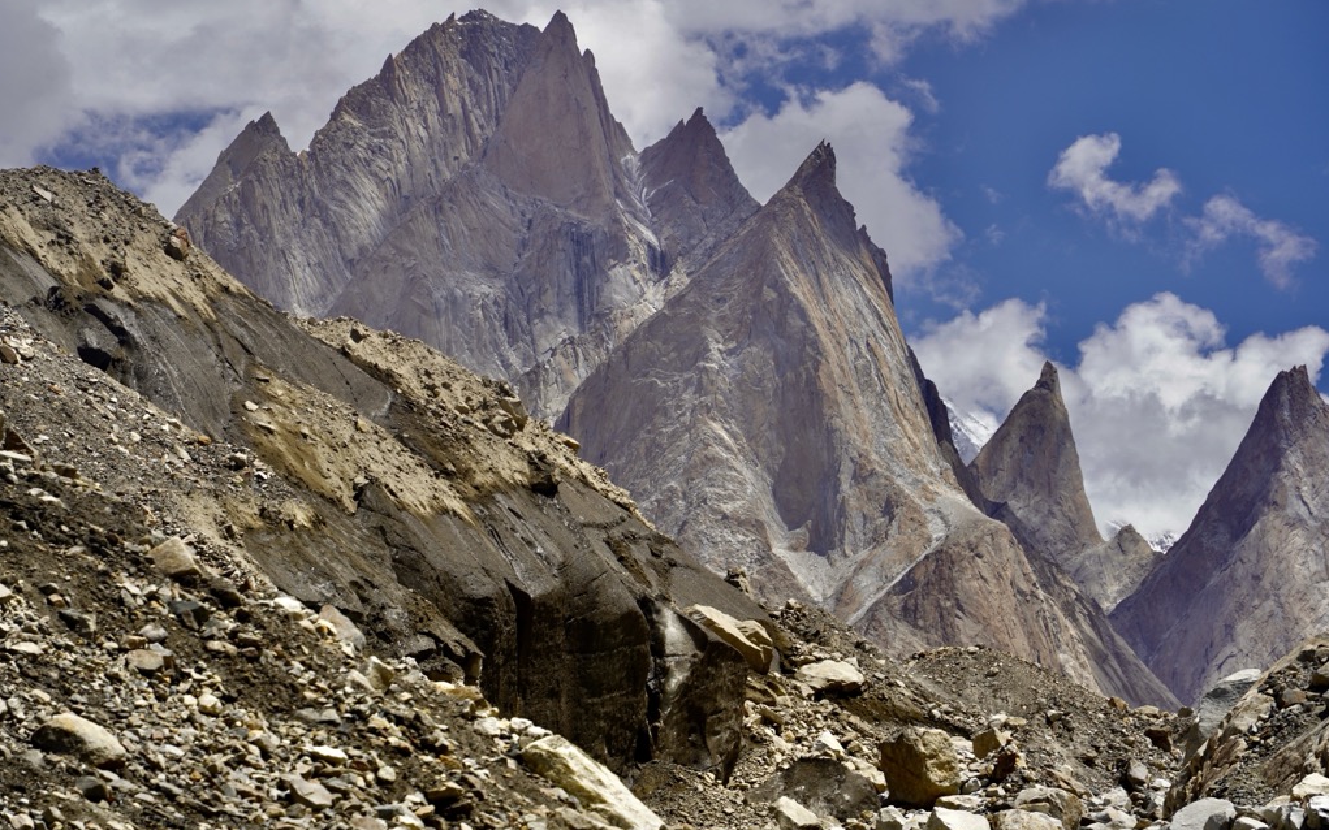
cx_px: 665
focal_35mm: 140
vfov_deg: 9.4
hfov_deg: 14.9
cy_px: 413
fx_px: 5070
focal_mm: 137
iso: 100
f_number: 9
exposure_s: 1/250
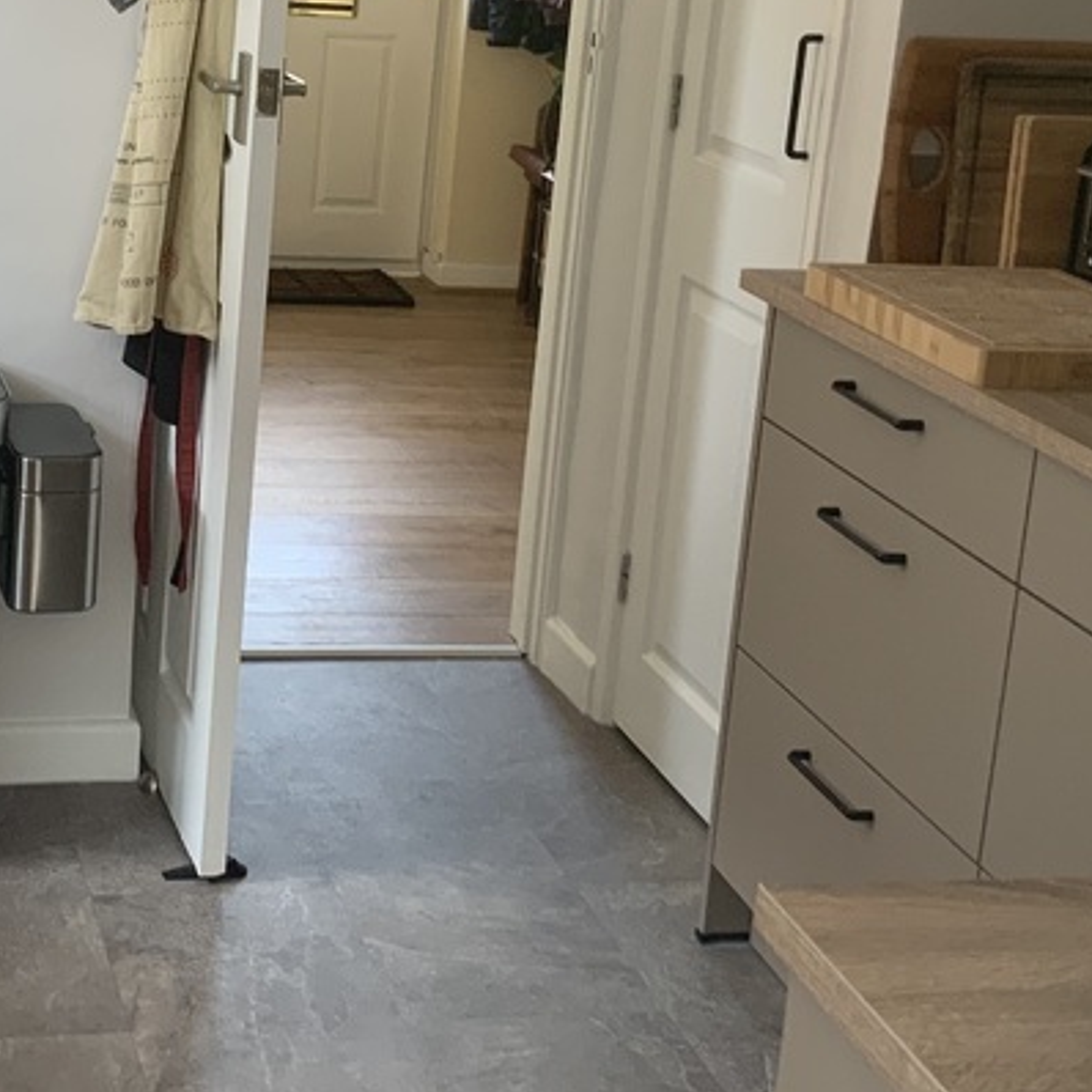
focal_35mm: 66
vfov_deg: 25.8
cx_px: 159
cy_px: 269
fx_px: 2356
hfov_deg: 25.5
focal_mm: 3
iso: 50
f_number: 1.8
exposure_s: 1/60
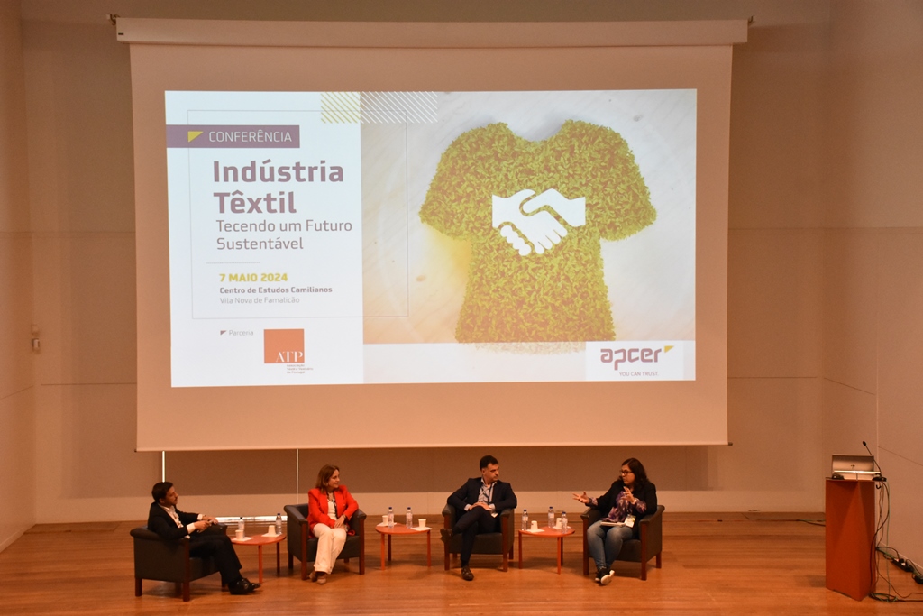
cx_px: 462
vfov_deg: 23.8
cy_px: 308
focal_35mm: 57
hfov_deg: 35.0
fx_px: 1462
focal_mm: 38
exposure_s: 1/100
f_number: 5
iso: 3200
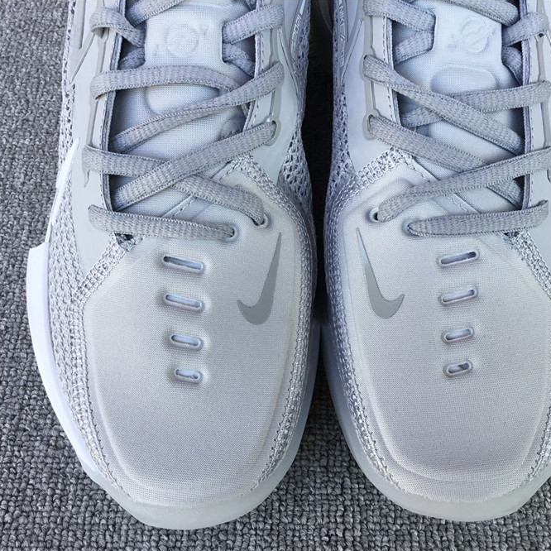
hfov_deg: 44.9
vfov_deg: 44.9
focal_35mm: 37
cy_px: 278
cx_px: 285
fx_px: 666
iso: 40
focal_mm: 3.3
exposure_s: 1/120
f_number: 2.4
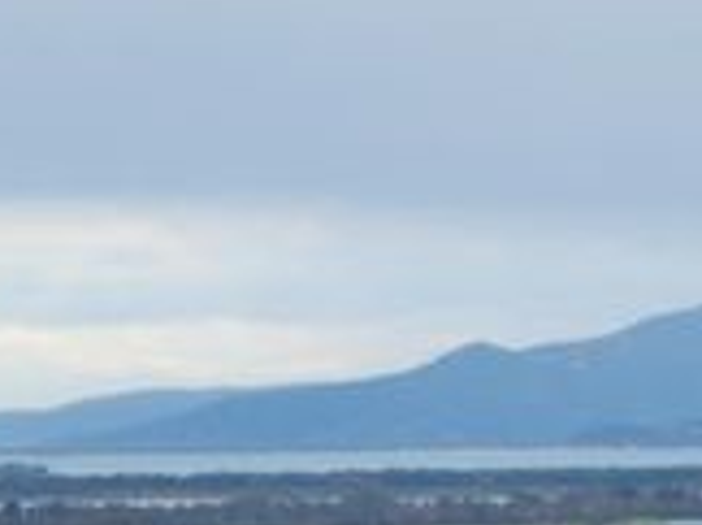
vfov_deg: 3.7
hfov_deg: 5.0
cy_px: 388
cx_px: 823
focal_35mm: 398
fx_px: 8067
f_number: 5.3
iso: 250
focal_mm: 95
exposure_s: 1/125
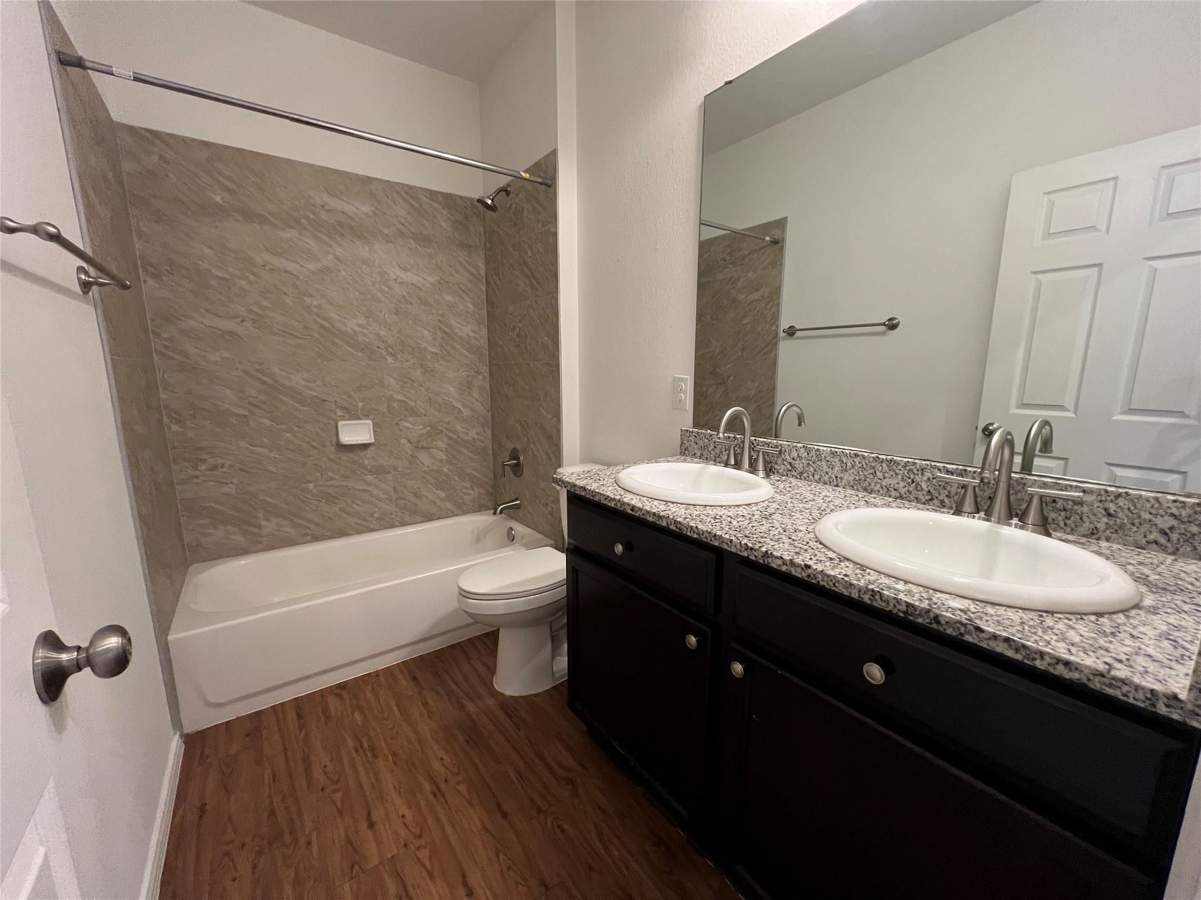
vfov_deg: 89.9
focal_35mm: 13
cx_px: 600
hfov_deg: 106.2
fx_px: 451
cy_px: 450
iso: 320
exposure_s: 1/60
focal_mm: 1.57
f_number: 1.8
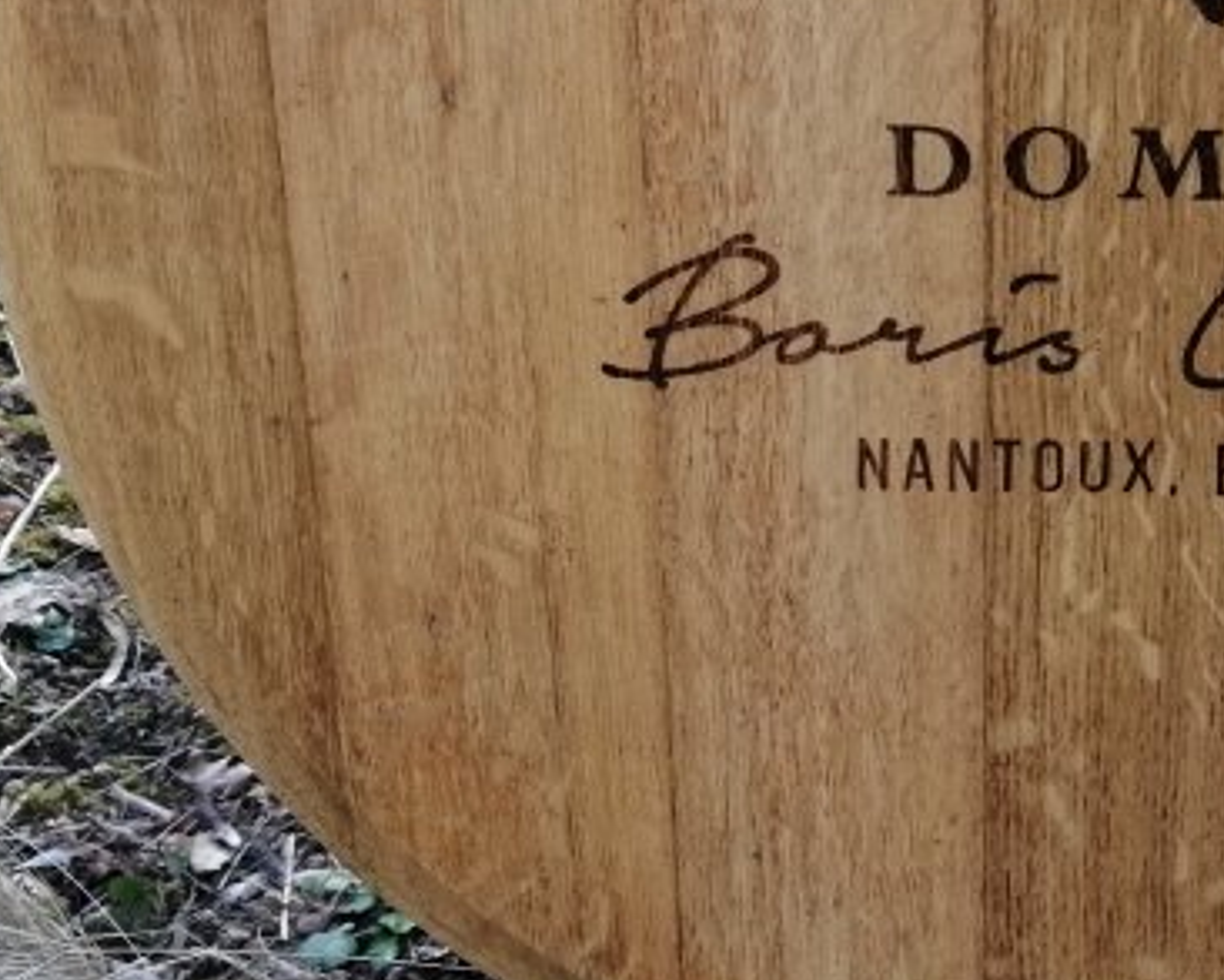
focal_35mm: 71
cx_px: 1207
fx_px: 2573
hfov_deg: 25.5
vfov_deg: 21.3
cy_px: 171
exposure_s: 1/185
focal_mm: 3.62
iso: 50
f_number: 1.8
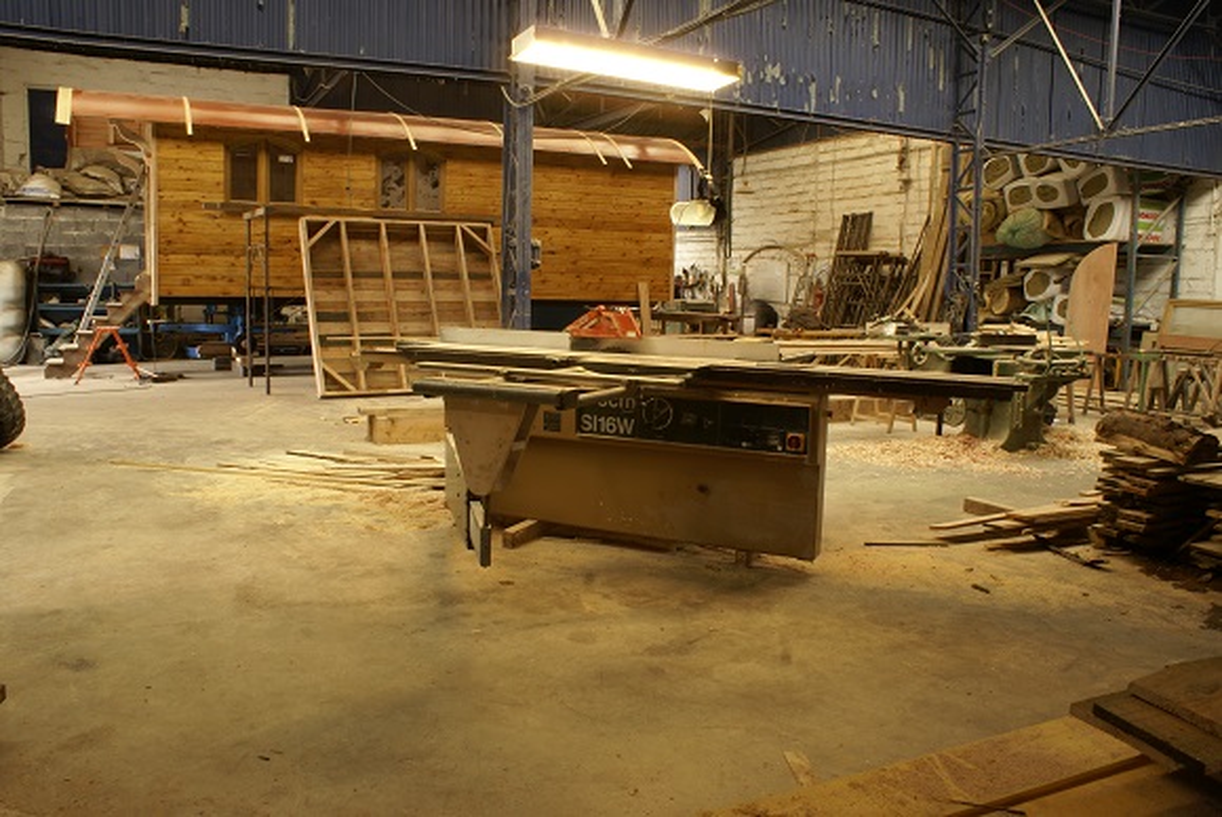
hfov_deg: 67.3
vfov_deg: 48.0
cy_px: 408
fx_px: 917
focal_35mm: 27
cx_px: 611
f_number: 20
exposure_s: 2
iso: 100
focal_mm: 18
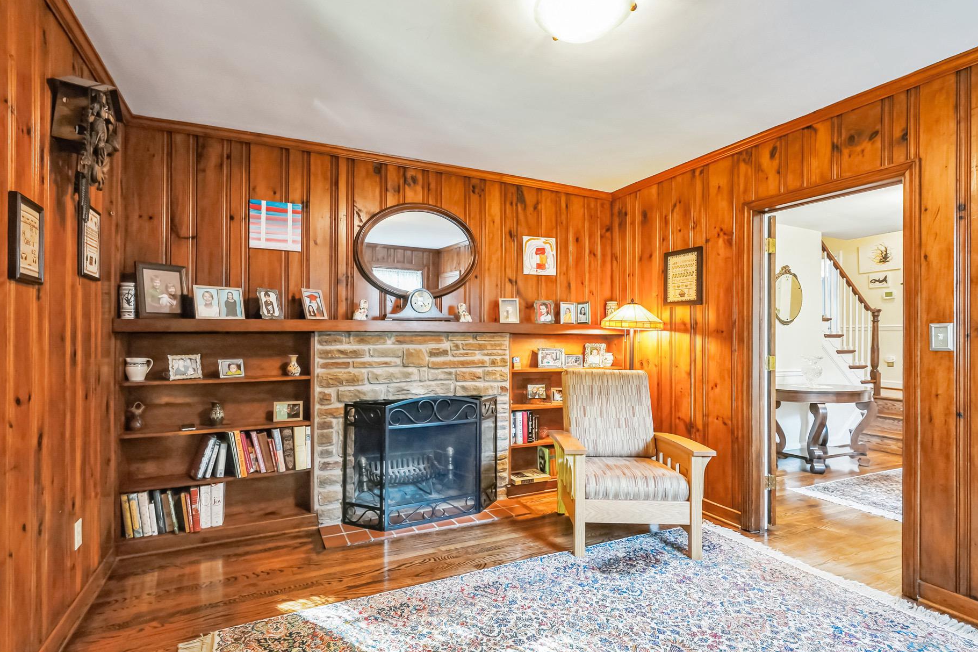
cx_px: 474
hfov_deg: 88.2
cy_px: 330
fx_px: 504
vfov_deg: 65.8
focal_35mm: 19
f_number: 9
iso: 250
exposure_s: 1/2
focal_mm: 16.5
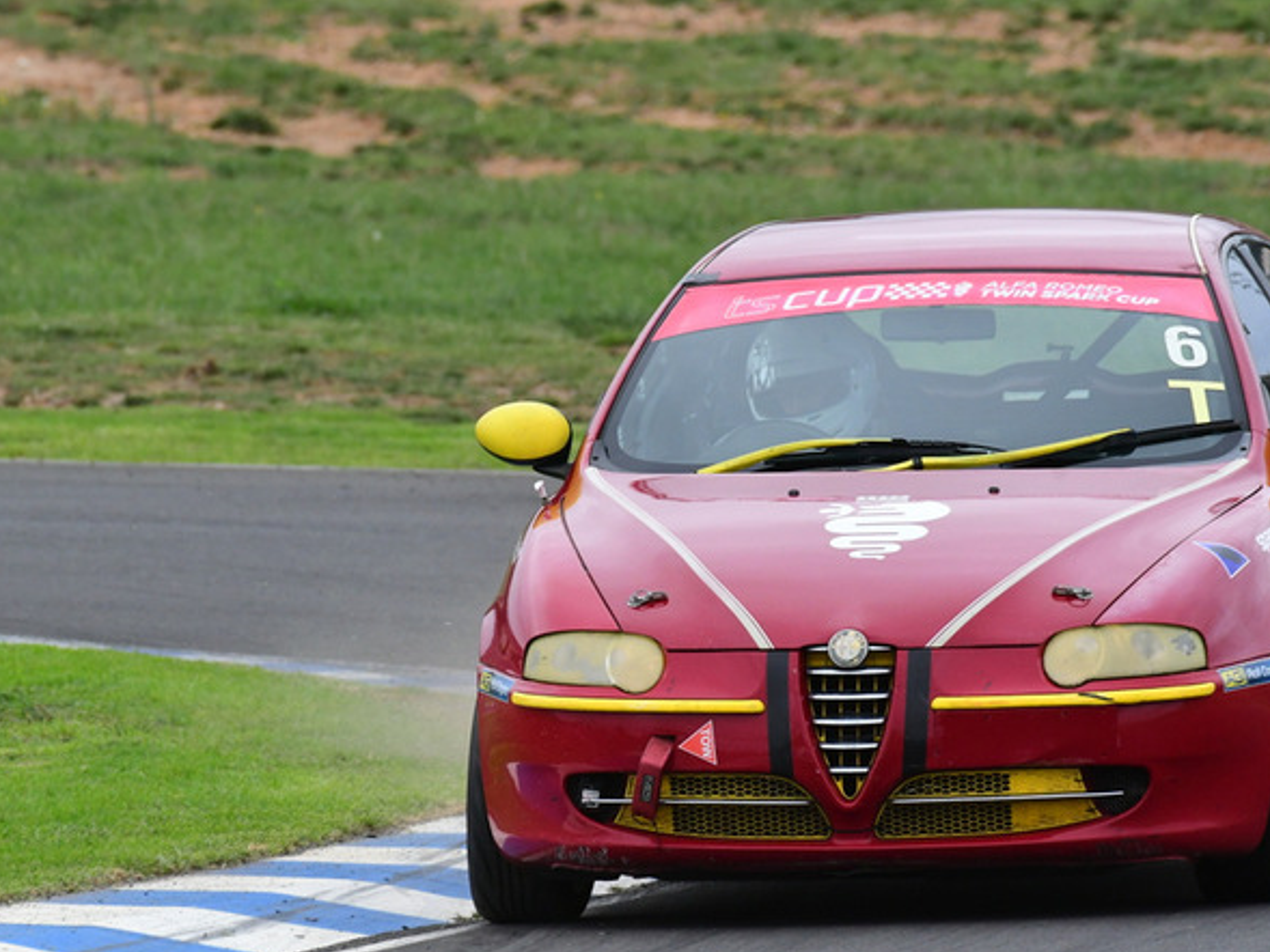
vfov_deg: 1.5
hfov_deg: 2.0
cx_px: 612
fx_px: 35925
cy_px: 504
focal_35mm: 979
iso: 1250
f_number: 11
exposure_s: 1/640
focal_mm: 500
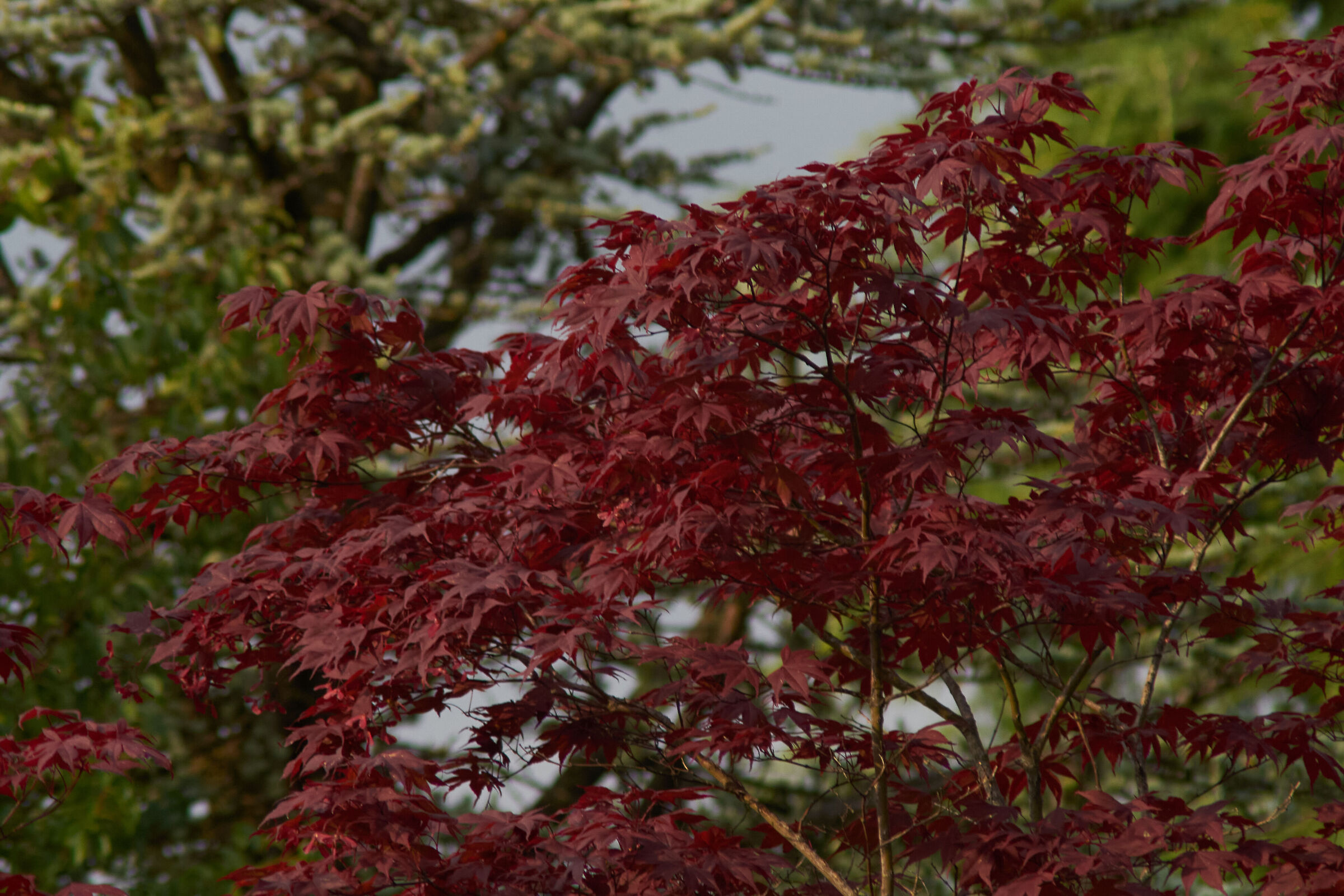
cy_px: 448
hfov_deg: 3.4
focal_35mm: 600
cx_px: 672
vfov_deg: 2.3
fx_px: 22398
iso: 800
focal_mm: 400
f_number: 11
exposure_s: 1/800
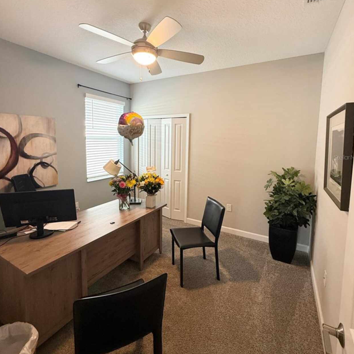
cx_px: 180
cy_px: 157
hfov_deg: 84.0
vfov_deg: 83.6
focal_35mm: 17
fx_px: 197
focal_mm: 2.22
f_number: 2.2
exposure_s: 1/60
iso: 200
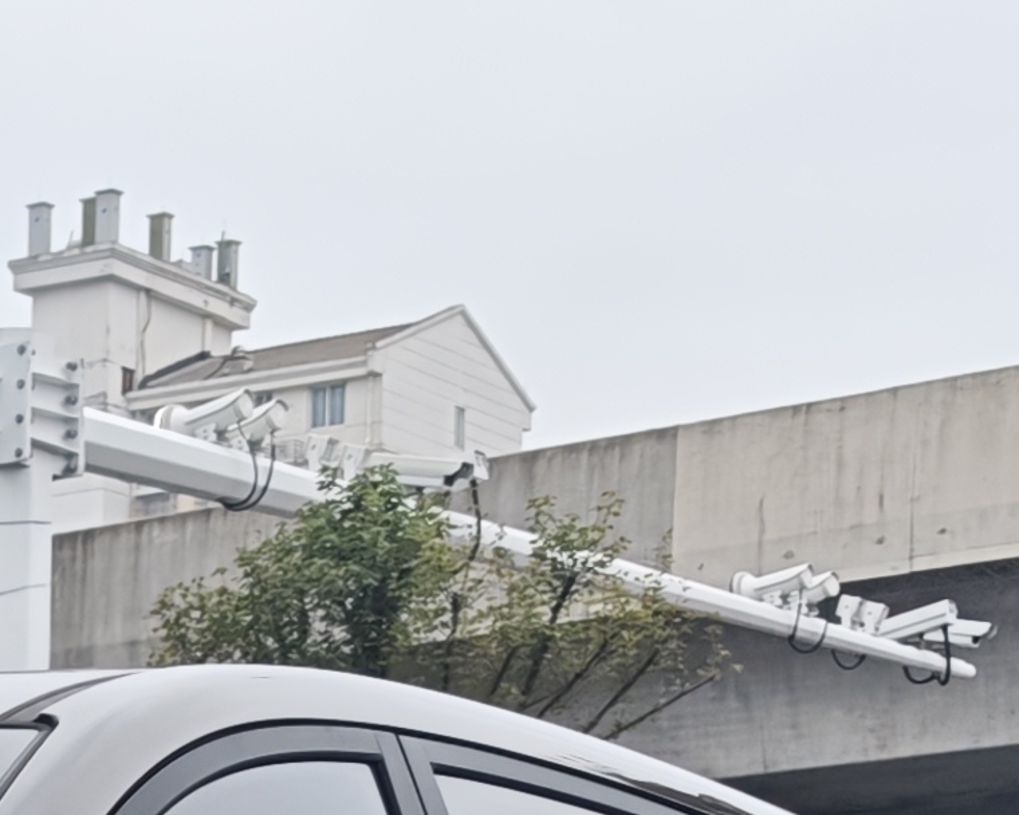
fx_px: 3649
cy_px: 1767
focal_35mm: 121
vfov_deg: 11.2
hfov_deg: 14.2
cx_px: -756
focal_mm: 6.68
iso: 100
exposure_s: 1/105
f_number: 1.44
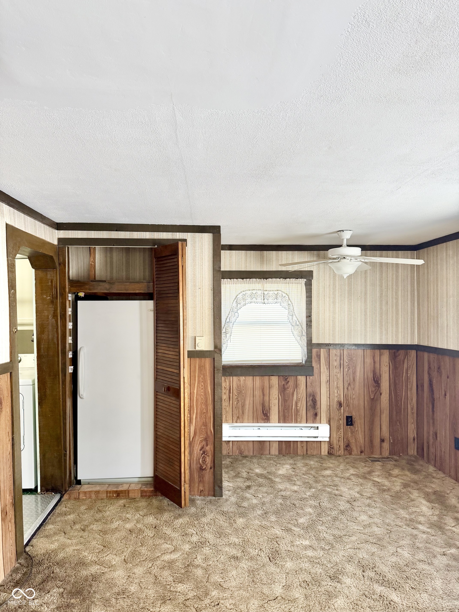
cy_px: 306
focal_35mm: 24
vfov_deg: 71.6
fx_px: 424
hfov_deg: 56.8
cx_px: 230
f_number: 1.78
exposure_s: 1/154
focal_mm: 6.76
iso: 160
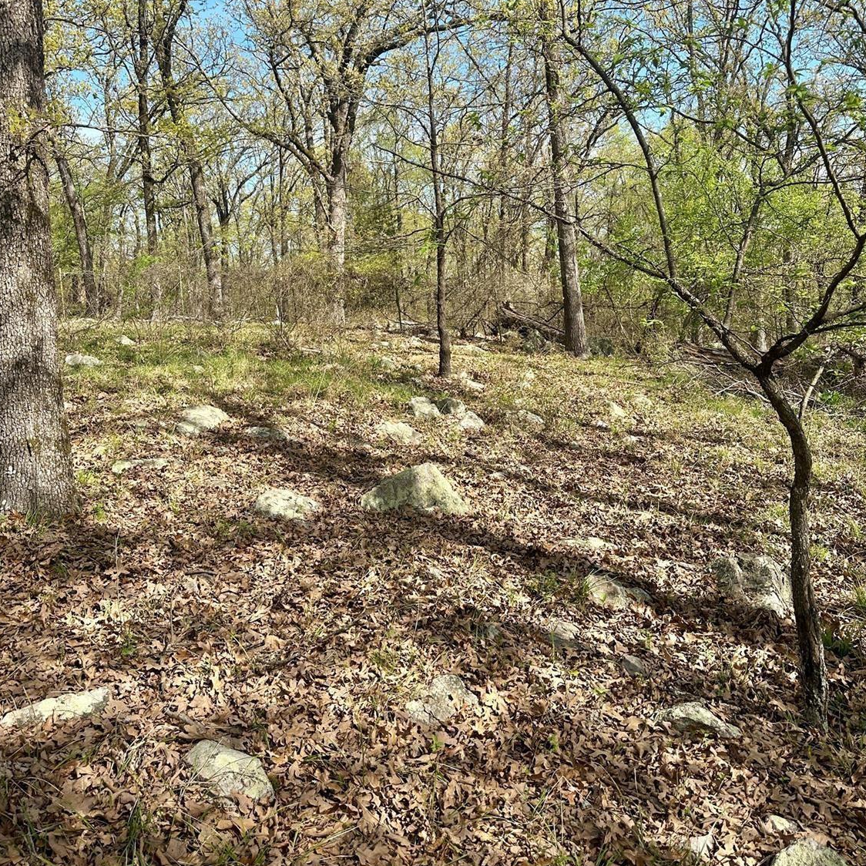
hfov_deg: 55.6
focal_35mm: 29
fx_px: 821
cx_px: 425
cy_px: 338
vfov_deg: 55.1
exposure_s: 1/1988
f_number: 1.78
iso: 80
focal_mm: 6.86
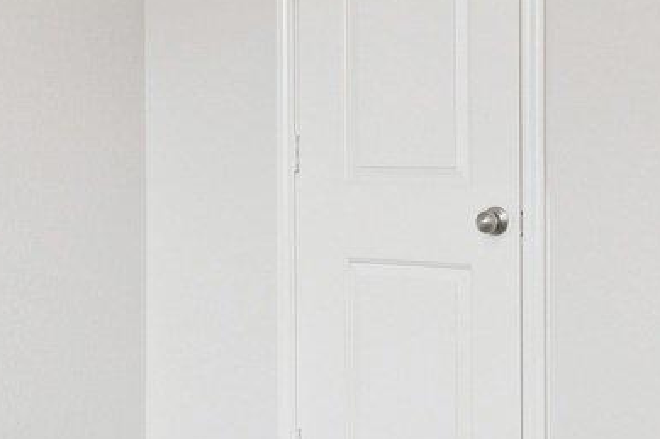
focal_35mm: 79
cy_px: 87
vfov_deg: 17.1
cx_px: 166
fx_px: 1448
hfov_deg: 25.4
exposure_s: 1/30
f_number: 8
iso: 400
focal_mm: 10
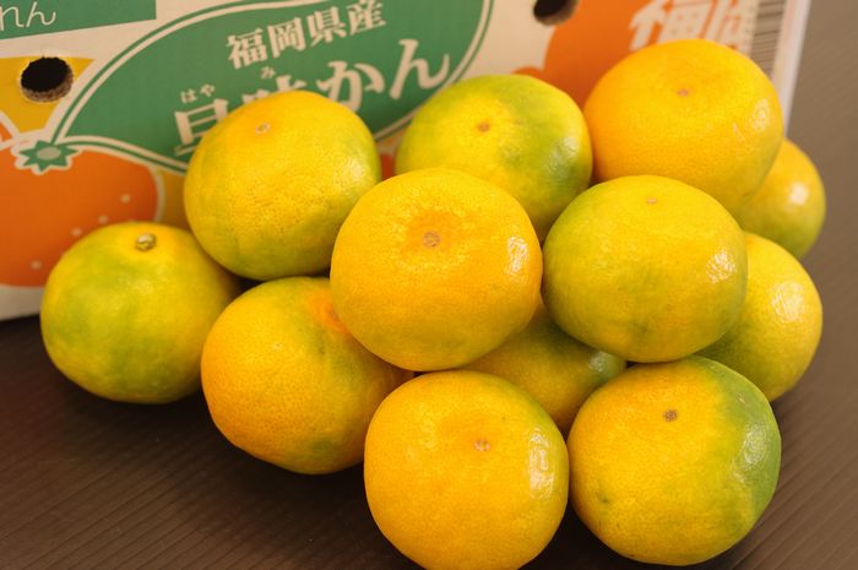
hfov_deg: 27.0
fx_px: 1785
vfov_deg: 18.1
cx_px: 429
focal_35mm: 75
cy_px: 285
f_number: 4
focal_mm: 50
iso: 800
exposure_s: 1/100
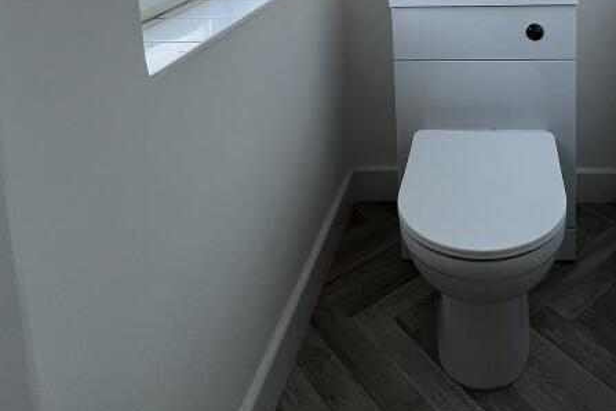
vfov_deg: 35.2
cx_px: 474
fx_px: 530
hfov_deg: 56.8
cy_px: -58
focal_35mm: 31
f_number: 1.8
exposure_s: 1/99
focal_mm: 1.57
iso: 50
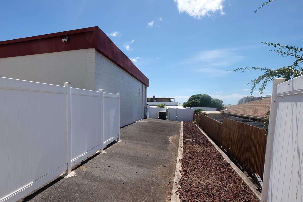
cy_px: 119
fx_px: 151
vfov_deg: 66.8
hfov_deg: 88.9
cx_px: 122
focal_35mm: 18
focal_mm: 10
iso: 200
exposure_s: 1/420
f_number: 8
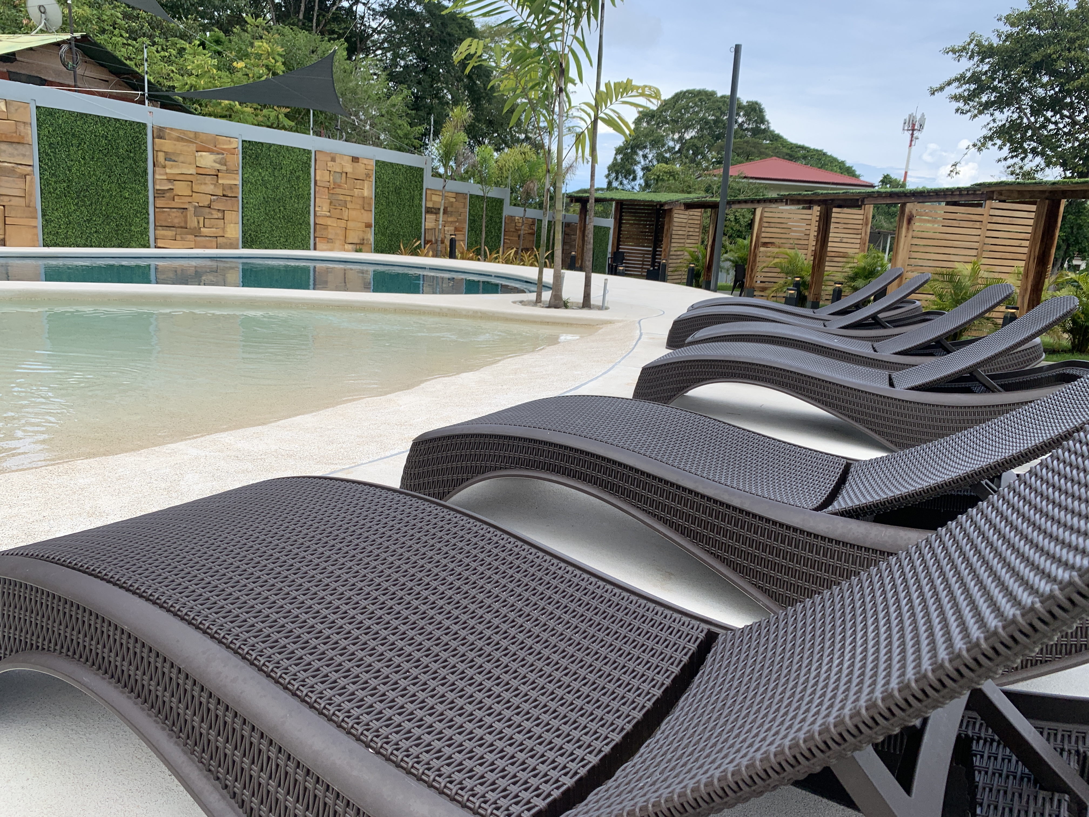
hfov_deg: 67.3
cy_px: 408
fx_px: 818
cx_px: 544
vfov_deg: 53.1
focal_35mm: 26
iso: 25
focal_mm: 4.25
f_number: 1.8
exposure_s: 1/1149
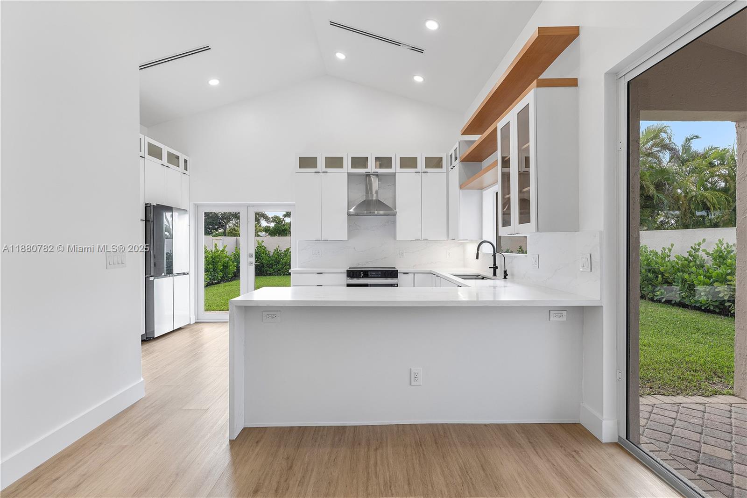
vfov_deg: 72.0
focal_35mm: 16
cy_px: 249
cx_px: 374
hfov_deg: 95.0
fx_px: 342
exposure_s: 1/10
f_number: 8
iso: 160
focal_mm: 11
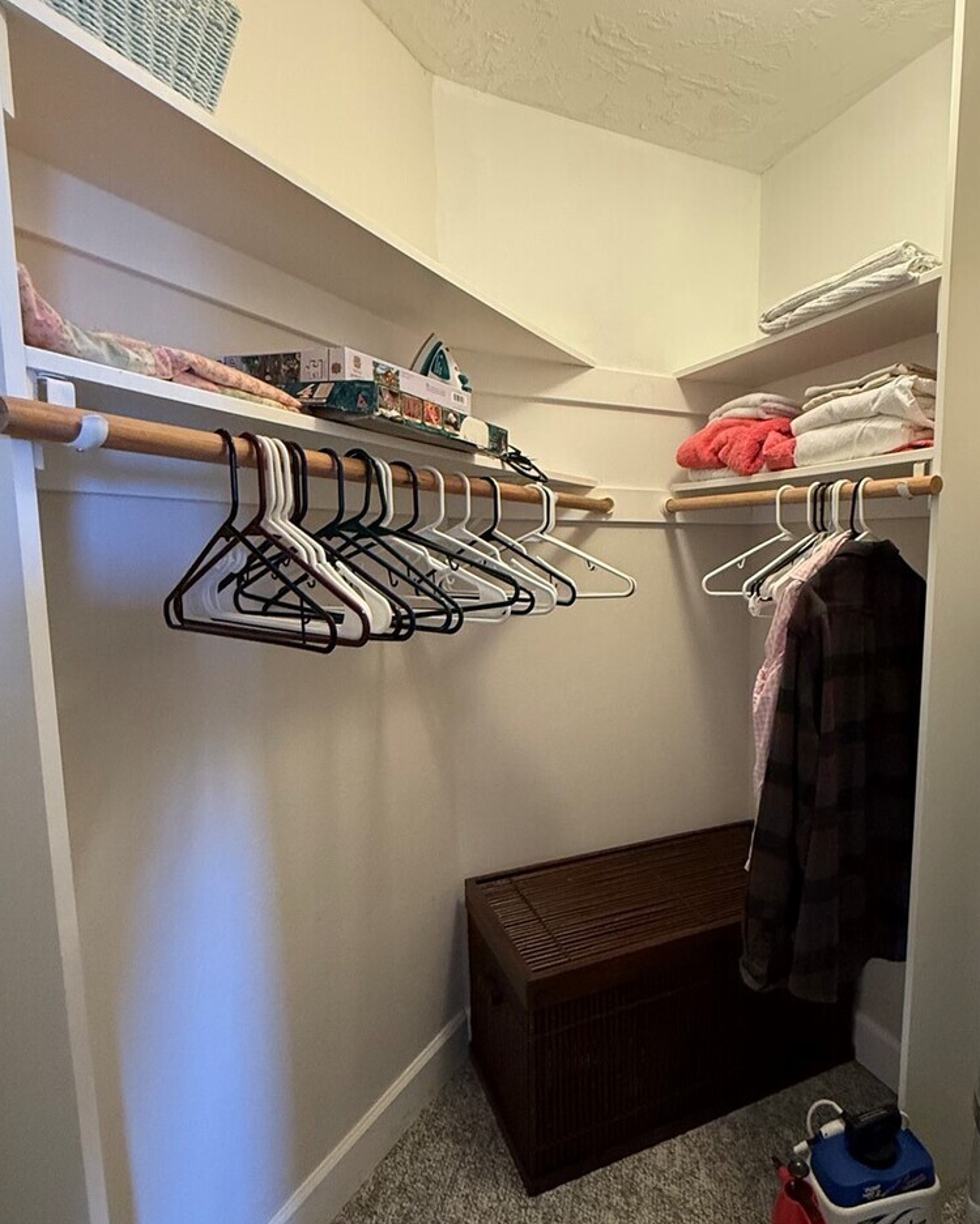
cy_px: 657
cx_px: 665
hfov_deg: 63.6
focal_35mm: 21
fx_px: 761
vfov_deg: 77.5
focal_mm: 2.22
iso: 500
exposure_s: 1/60
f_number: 2.2
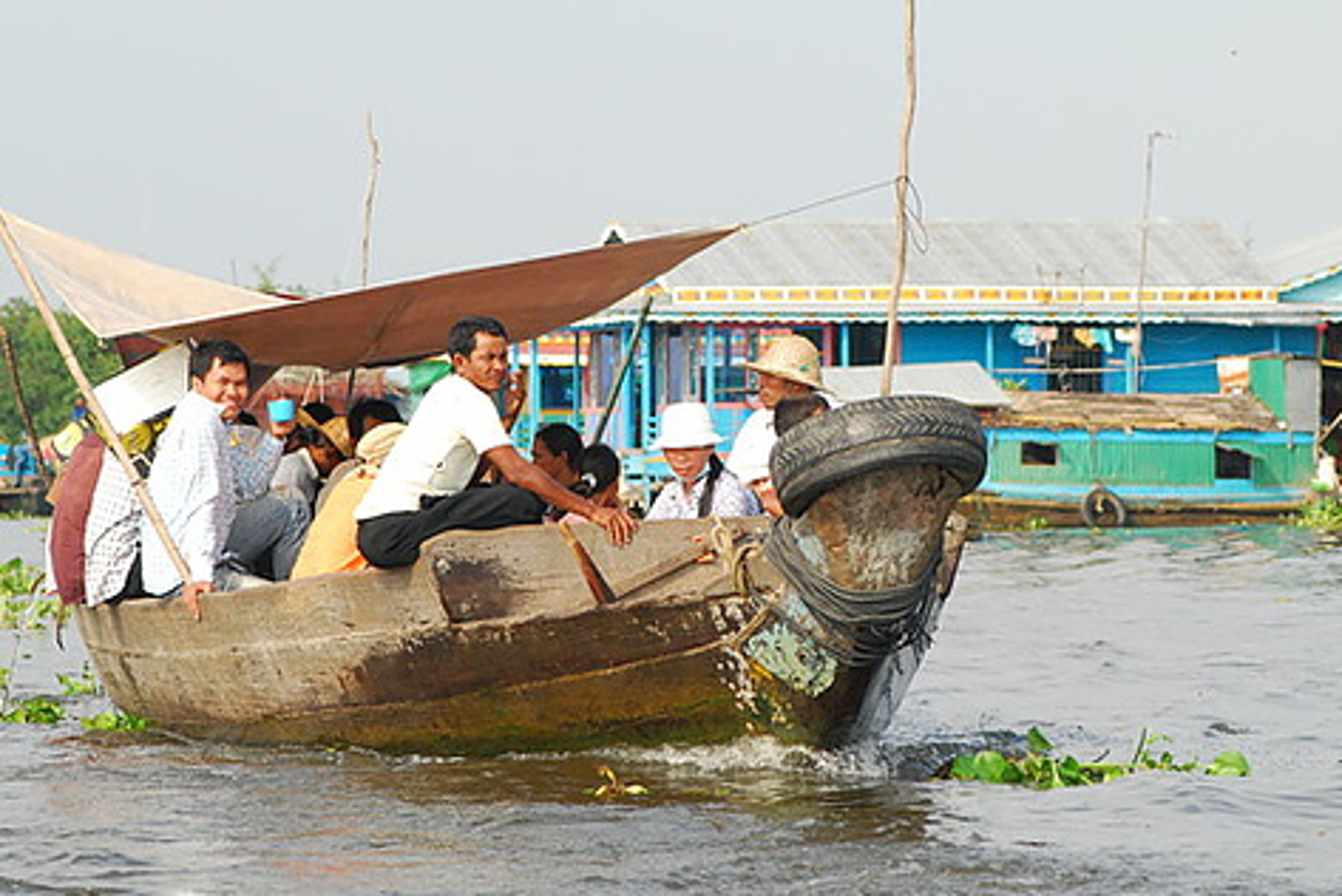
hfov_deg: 10.3
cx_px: 704
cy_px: 401
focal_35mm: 200
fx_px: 7446
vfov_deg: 6.9
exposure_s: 1/500
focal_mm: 105
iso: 250
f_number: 5.6
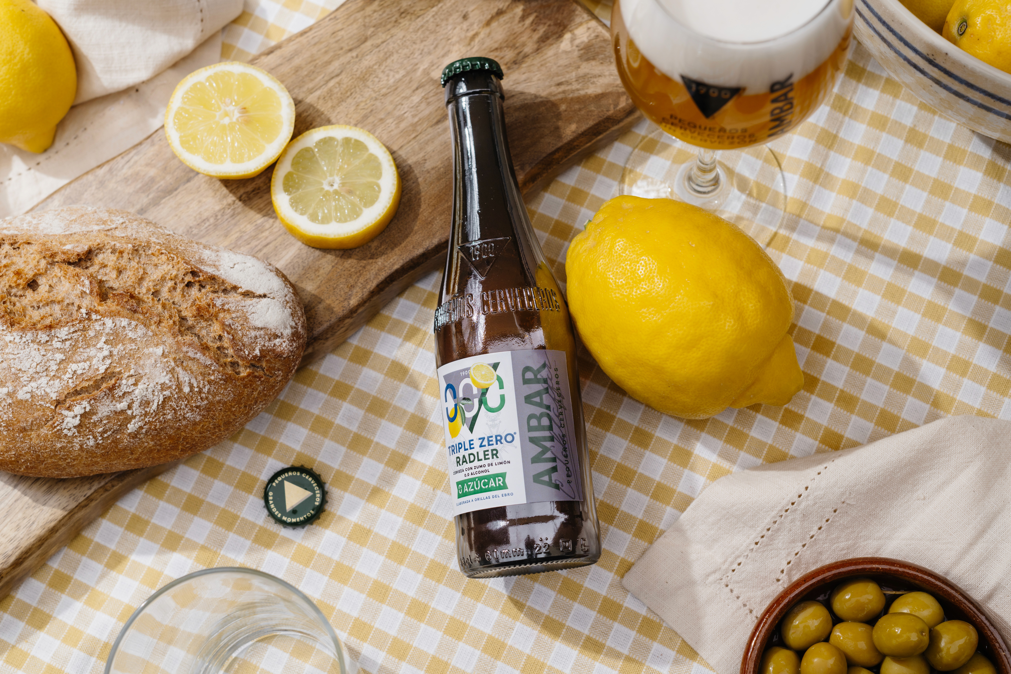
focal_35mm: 50
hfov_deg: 39.6
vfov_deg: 27.0
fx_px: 1404
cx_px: 506
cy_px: 337
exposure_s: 1/200
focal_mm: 50
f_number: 6.3
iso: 100
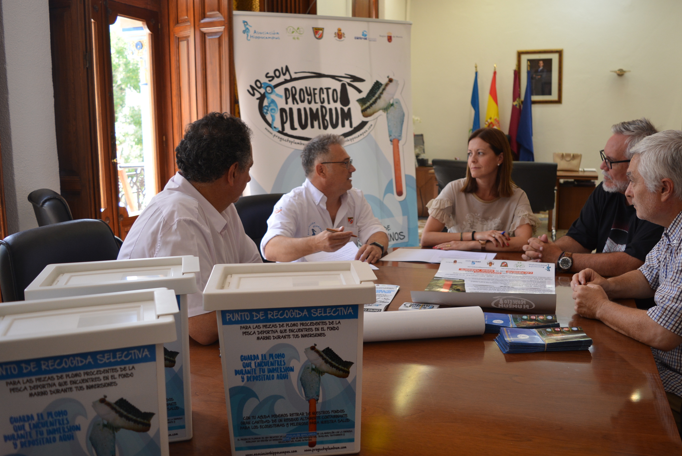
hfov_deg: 55.6
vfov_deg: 39.0
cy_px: 226
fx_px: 645
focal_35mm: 34
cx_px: 383
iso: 400
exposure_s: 1/100
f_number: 4
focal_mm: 20
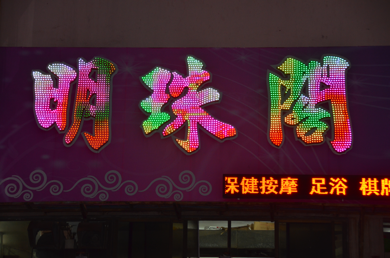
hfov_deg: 17.1
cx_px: 195
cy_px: 129
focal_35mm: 120
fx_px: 1297
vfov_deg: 11.4
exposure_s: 1/60
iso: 500
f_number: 5
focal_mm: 80
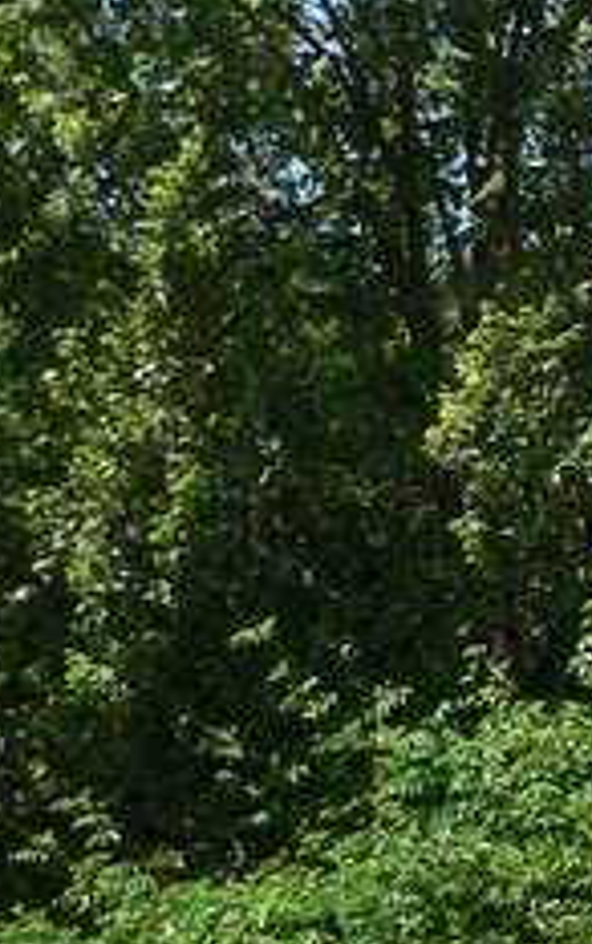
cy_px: 721
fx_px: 3375
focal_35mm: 131
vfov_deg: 15.8
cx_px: 1362
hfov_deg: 9.1
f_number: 2.8
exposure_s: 1/1000
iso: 100
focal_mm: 6
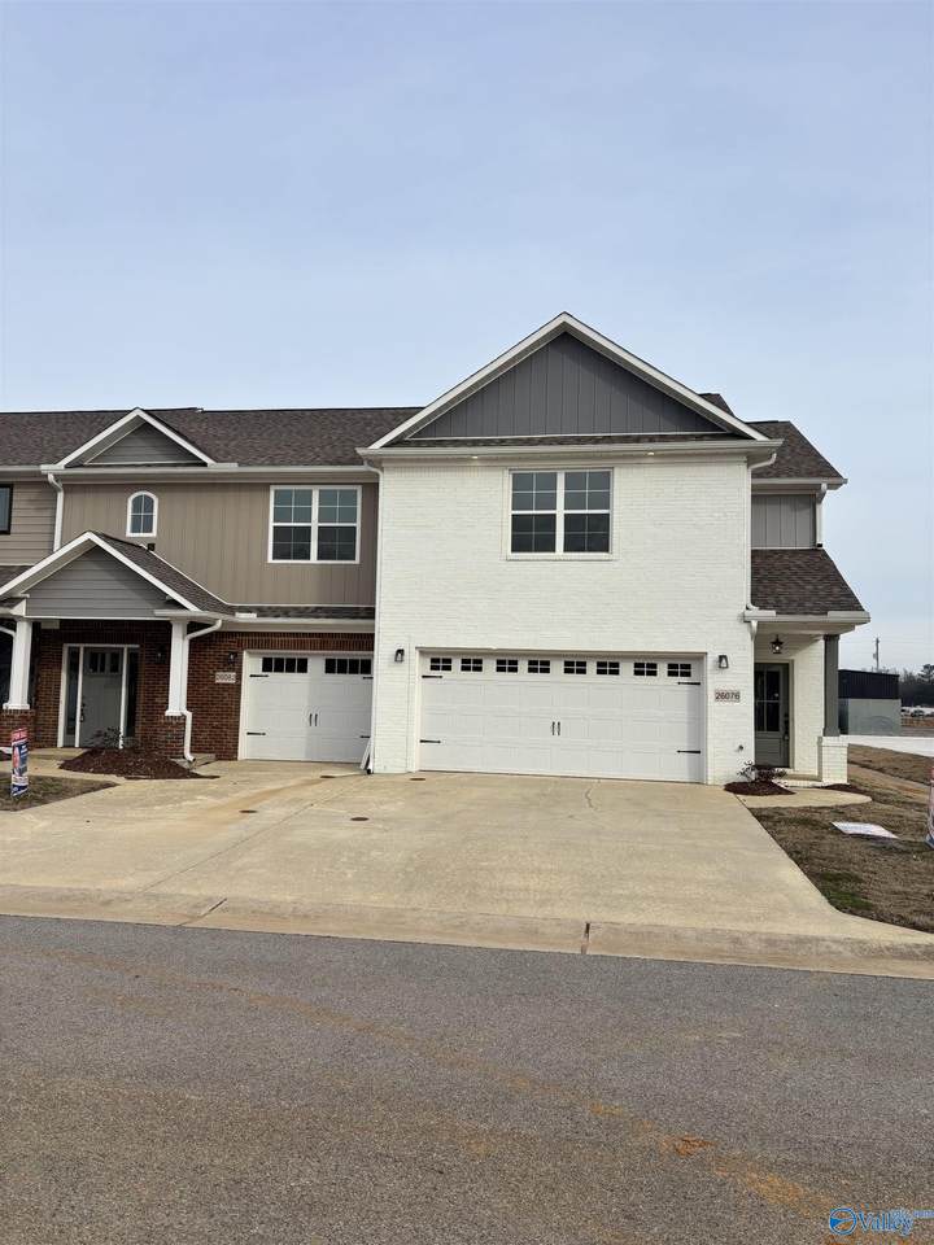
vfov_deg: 67.3
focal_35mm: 26
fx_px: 935
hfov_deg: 53.1
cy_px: 622
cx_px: 467
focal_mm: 5.96
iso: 50
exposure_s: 1/3311
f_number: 1.6
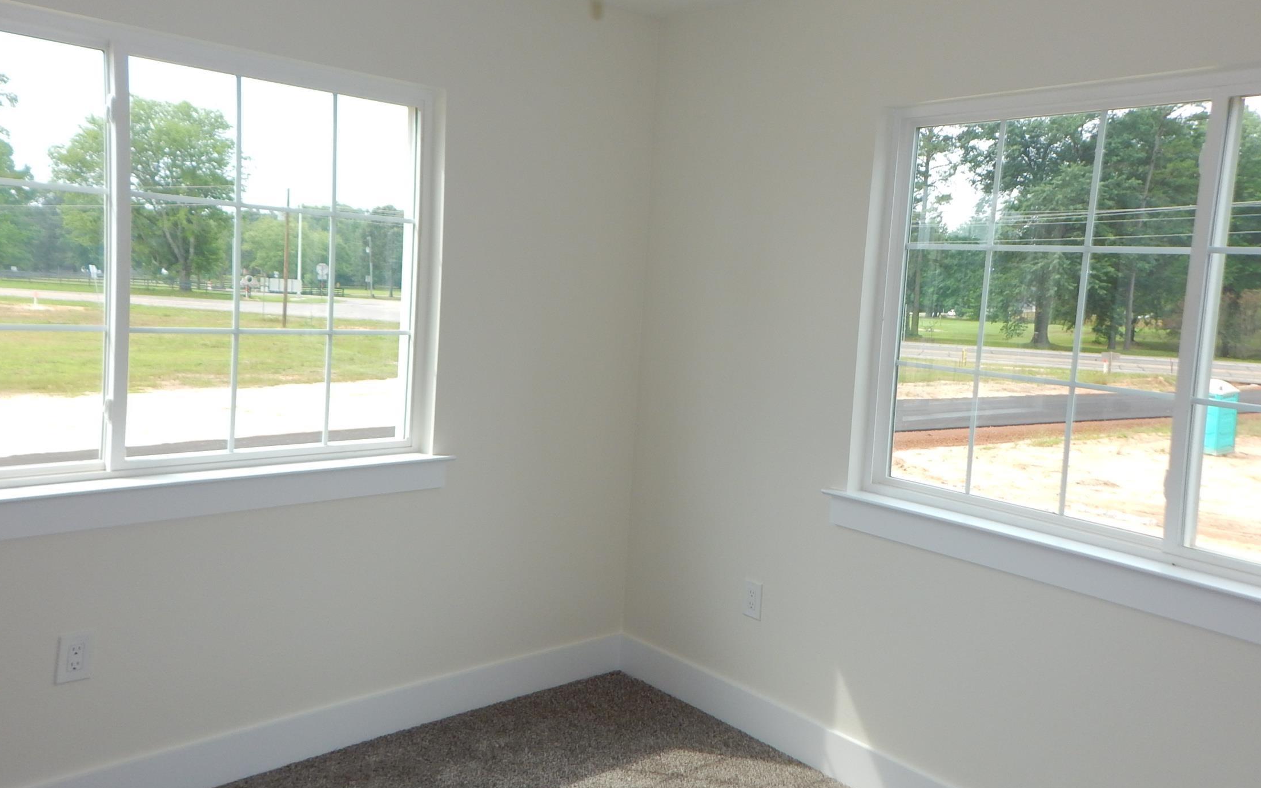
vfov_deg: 51.0
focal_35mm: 24
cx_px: 642
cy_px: 364
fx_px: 825
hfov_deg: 74.8
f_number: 3
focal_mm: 4
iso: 125
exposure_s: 1/200
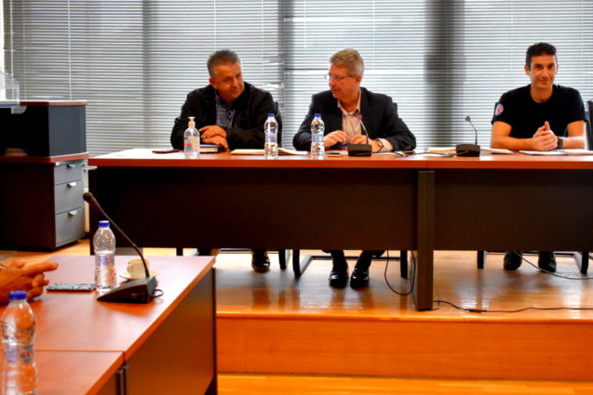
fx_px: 774
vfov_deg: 28.6
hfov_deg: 41.8
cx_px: 339
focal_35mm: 47
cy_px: 165
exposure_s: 1/125
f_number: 4
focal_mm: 26
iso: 1250
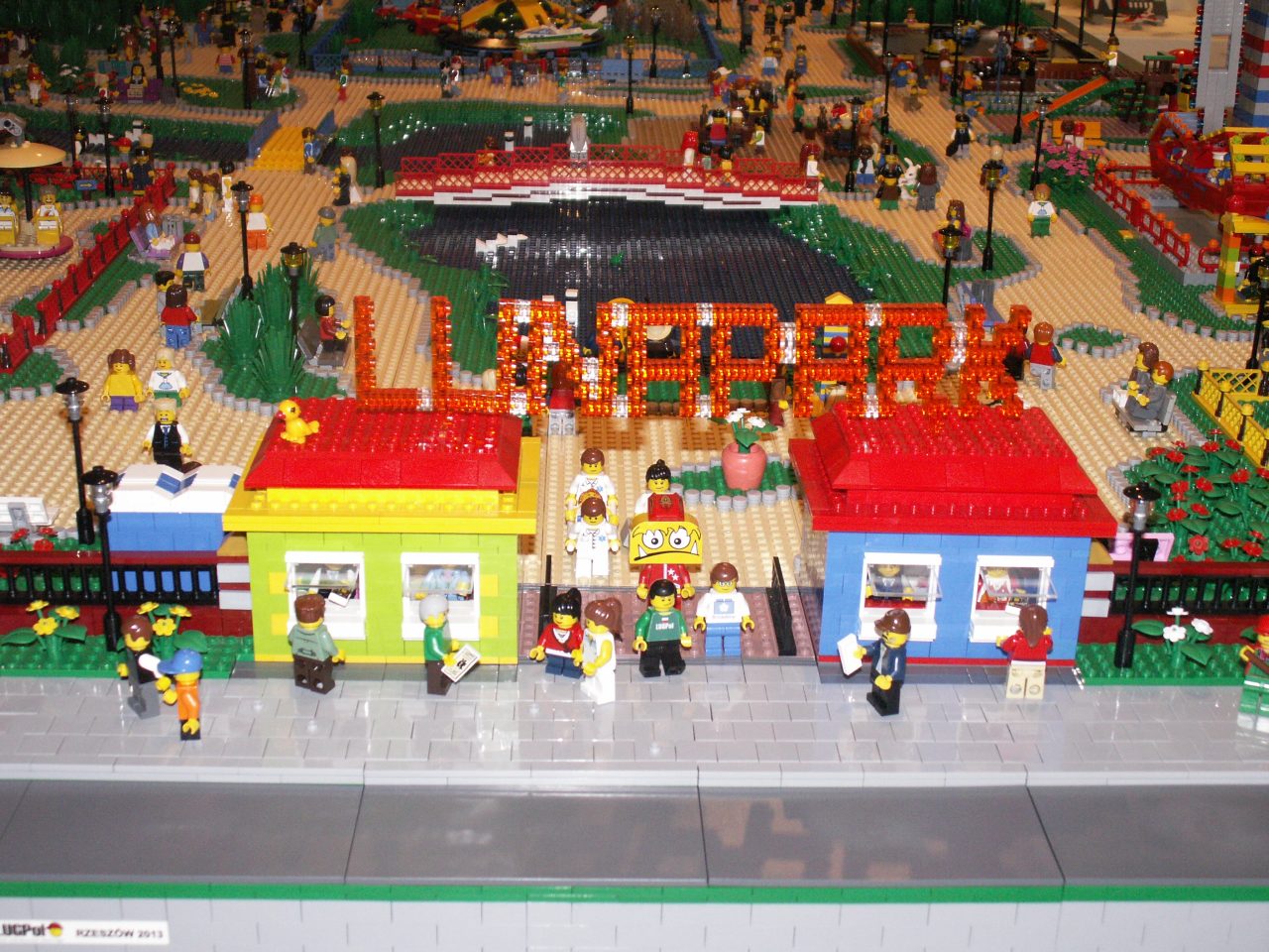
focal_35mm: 49
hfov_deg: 38.9
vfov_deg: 29.7
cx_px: 634
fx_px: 1796
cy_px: 476
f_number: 3.2
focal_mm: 8.14
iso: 160
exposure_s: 1/60
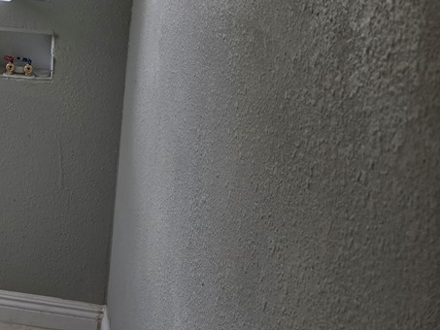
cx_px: -55
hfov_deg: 32.1
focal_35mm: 52
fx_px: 661
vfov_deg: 26.2
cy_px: -16
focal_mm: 5.4
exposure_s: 1/120
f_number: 1.8
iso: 32
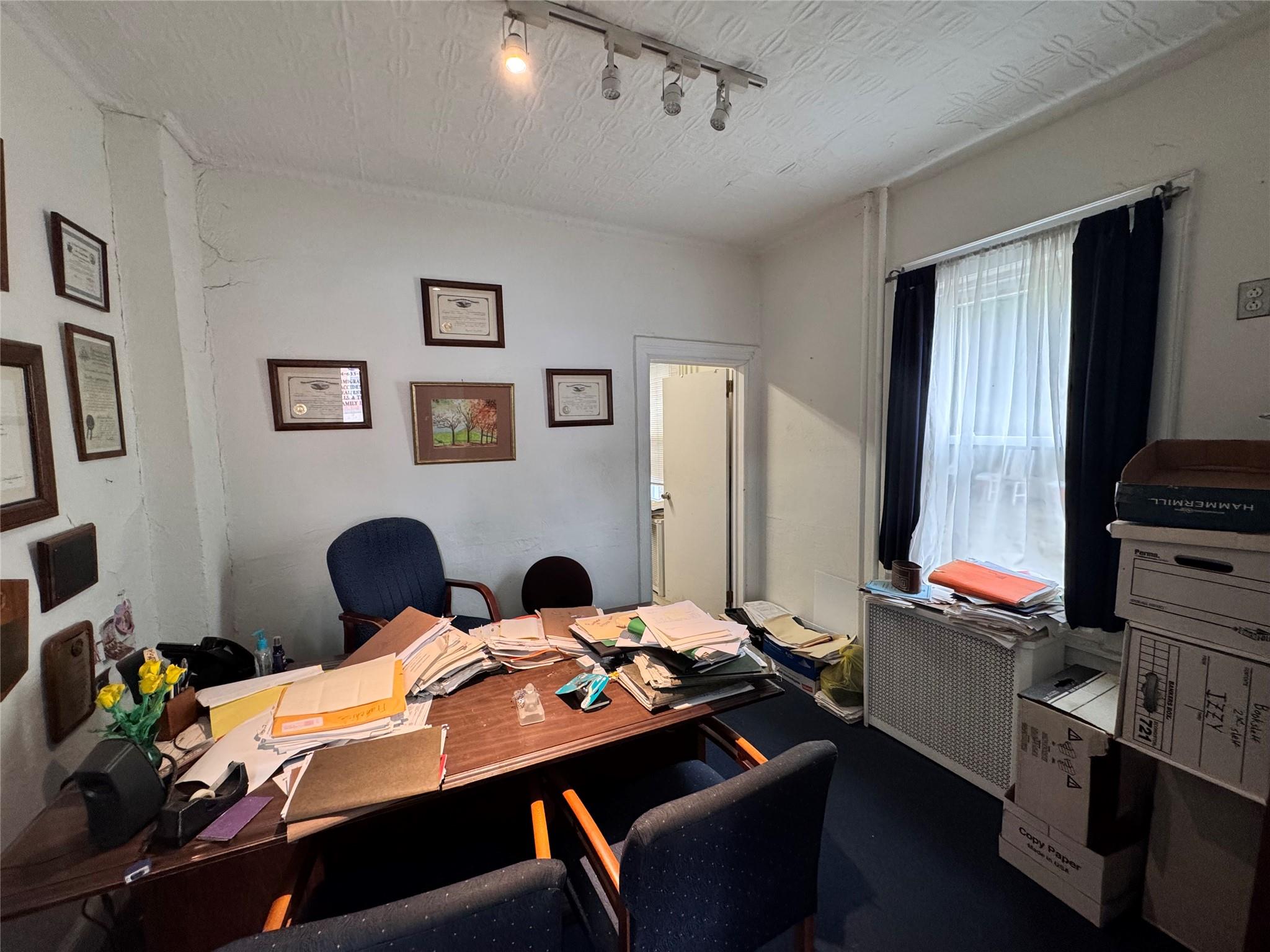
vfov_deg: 85.7
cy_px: 476
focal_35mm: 14
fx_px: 514
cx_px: 635
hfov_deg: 102.1
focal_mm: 2.22
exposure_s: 1/60
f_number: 2.2
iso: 320
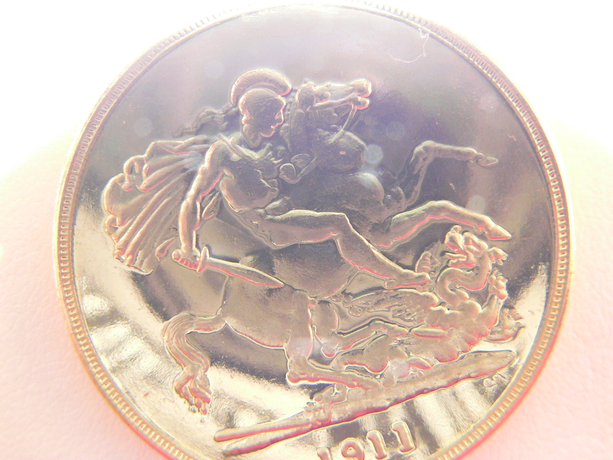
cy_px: 230
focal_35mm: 78
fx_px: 1381
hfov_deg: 25.0
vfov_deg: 18.9
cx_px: 306
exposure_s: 1/15
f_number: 4
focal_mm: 13
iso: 400
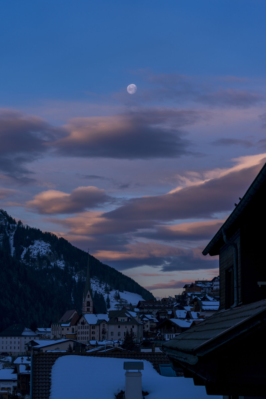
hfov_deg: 13.7
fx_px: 1108
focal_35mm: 100
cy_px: 200
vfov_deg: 20.4
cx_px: 133
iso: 100
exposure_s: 1/200
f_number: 6.3
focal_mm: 100
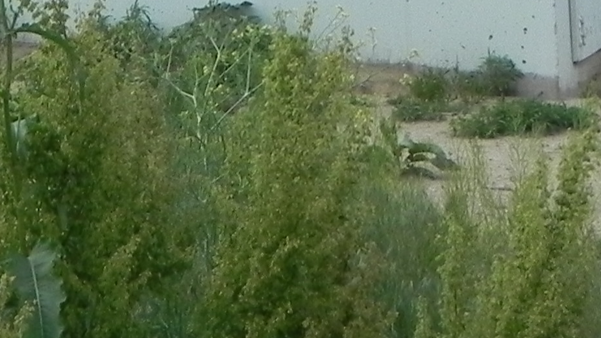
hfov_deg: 12.0
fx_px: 2805
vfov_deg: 6.5
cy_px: -499
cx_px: -49
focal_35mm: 176
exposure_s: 1/404
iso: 160
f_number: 6.3
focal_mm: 7.3
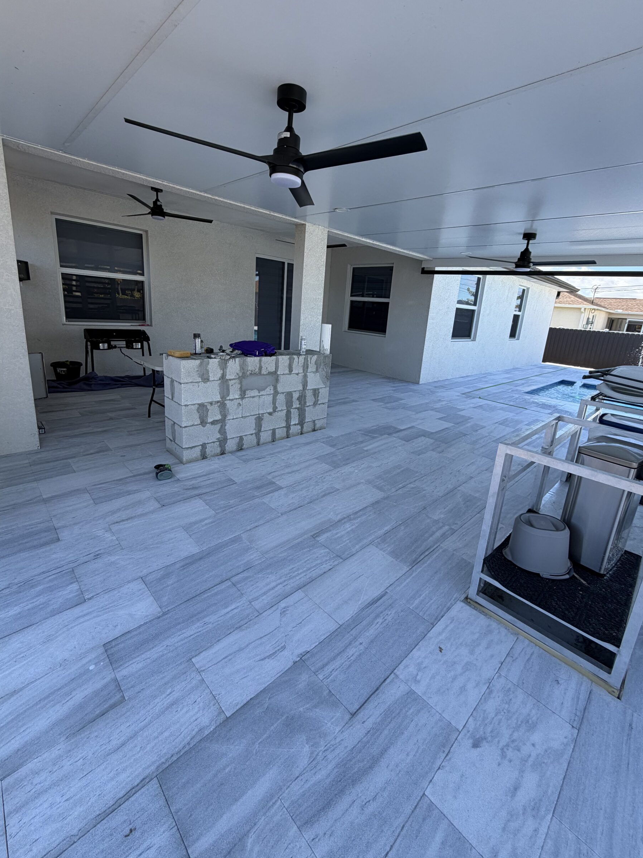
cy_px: 401
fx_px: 371
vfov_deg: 98.0
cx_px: 327
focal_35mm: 15
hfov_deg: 81.7
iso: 64
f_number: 2.2
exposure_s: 1/419
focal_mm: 2.22
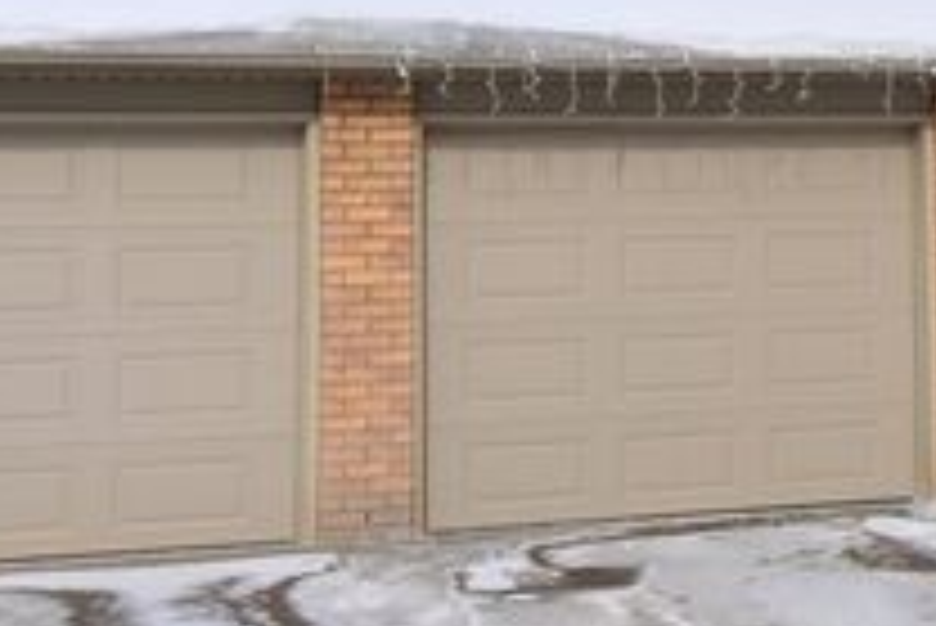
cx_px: 958
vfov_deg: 18.6
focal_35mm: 72
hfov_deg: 26.4
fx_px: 1873
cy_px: 38
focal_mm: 30
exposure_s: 1/800
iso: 500
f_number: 14
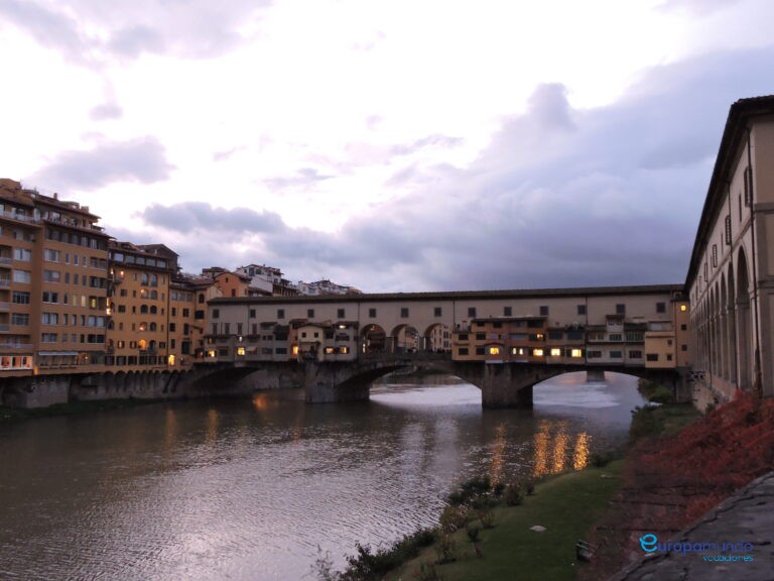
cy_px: 290
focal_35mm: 33
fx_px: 738
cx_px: 387
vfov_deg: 42.9
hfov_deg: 55.4
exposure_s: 1/30
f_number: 4
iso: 800
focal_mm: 5.9
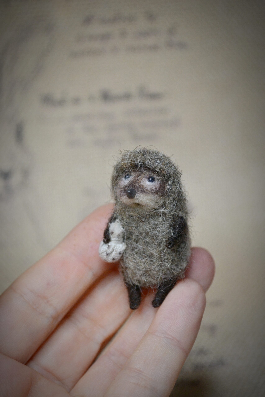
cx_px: 132
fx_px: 911
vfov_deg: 24.6
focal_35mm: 82
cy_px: 198
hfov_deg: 16.6
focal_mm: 55
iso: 800
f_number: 6.3
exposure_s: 1/200
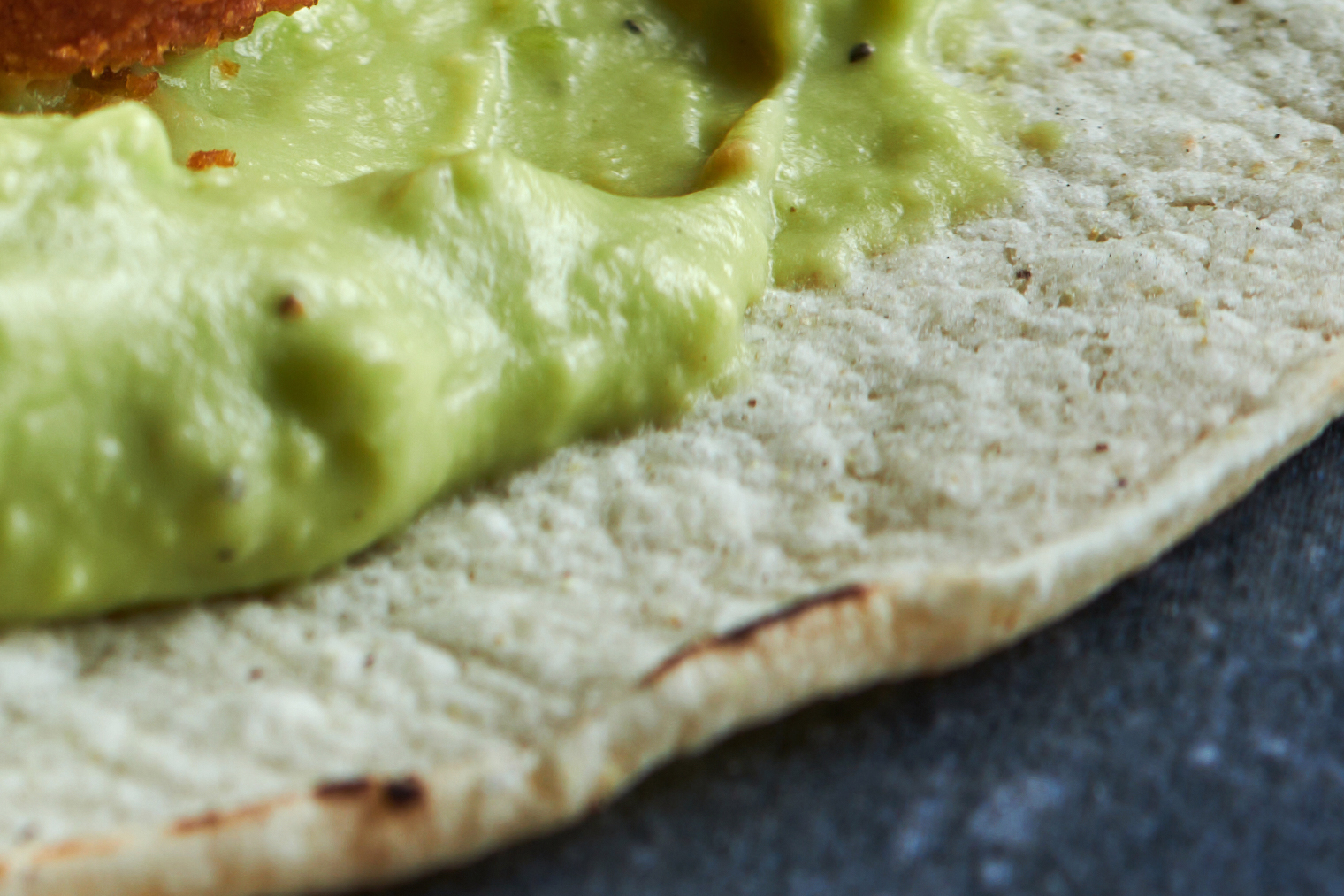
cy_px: -830
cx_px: -835
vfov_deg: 2.8
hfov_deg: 4.2
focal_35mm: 489
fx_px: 18253
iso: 31
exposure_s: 1/200
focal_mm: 90
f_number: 7.1
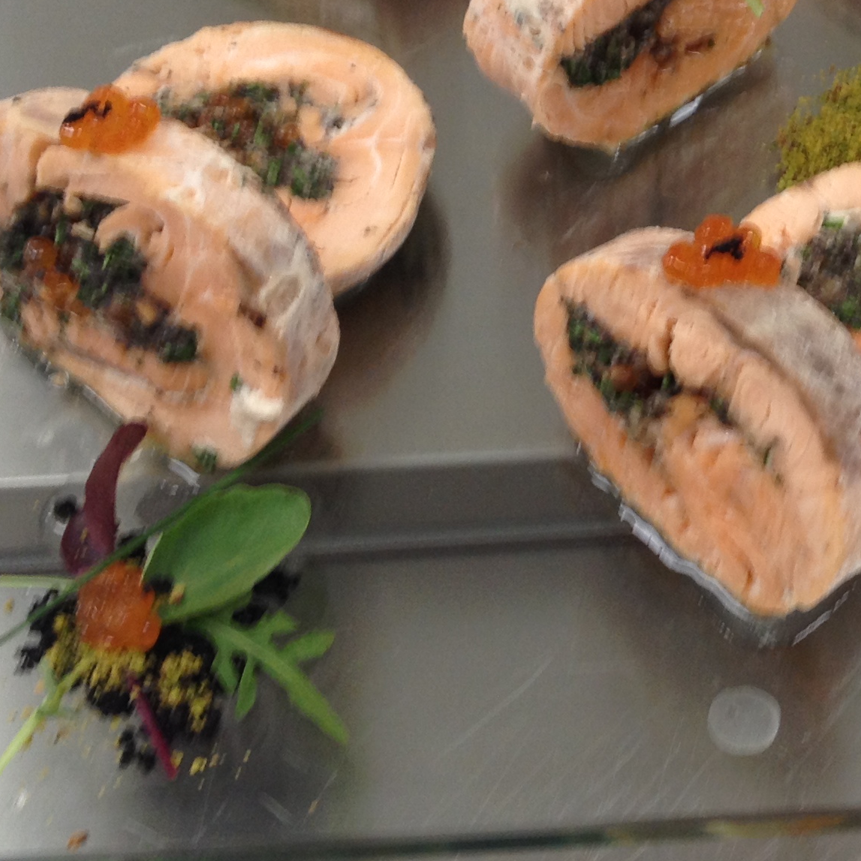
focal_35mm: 88
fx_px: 2476
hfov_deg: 19.1
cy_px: 142
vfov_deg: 19.5
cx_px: 892
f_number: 2.4
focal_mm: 4.28
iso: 50
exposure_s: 1/20
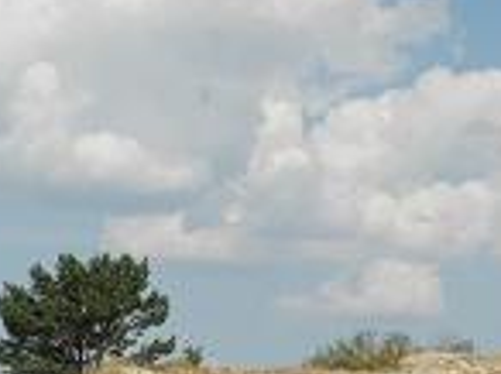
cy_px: 281
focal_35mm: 144
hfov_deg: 13.5
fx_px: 2081
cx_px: 549
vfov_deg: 10.3
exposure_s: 1/1000
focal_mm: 8.8
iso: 100
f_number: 5
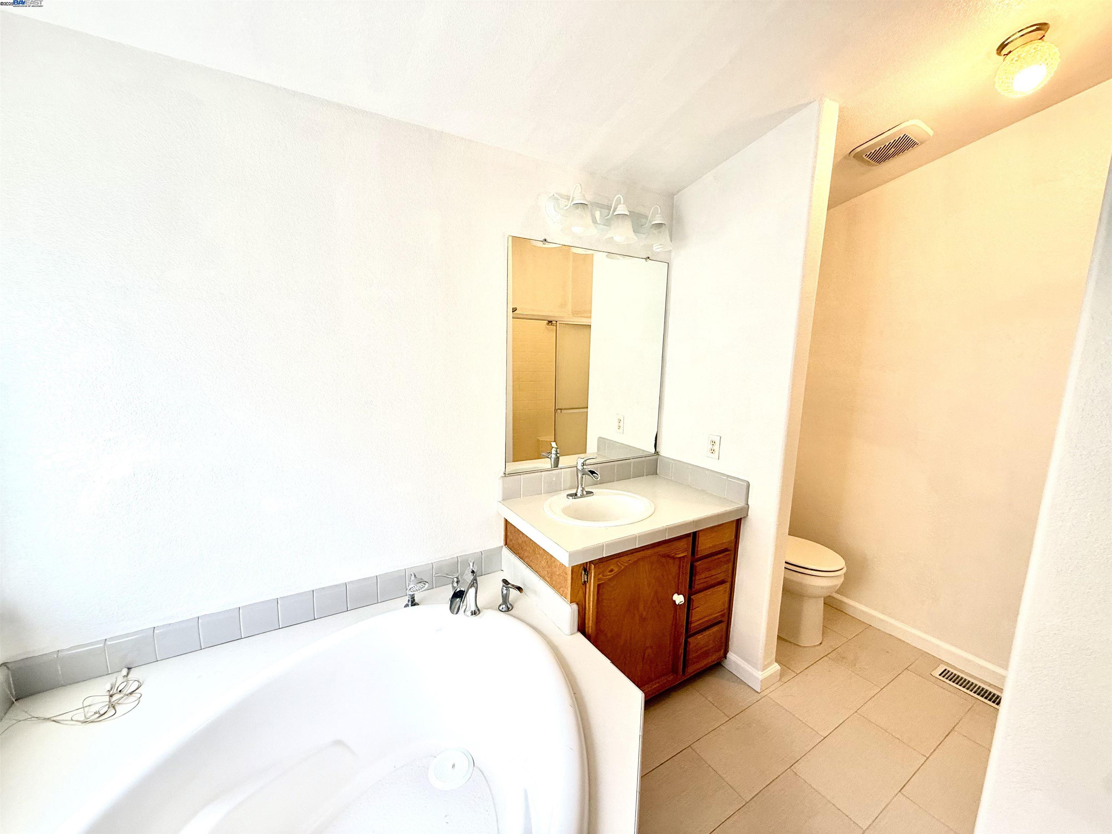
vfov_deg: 85.7
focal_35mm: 14
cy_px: 417
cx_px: 556
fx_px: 450
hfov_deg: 102.1
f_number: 2.2
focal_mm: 2.22
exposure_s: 1/99
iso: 64
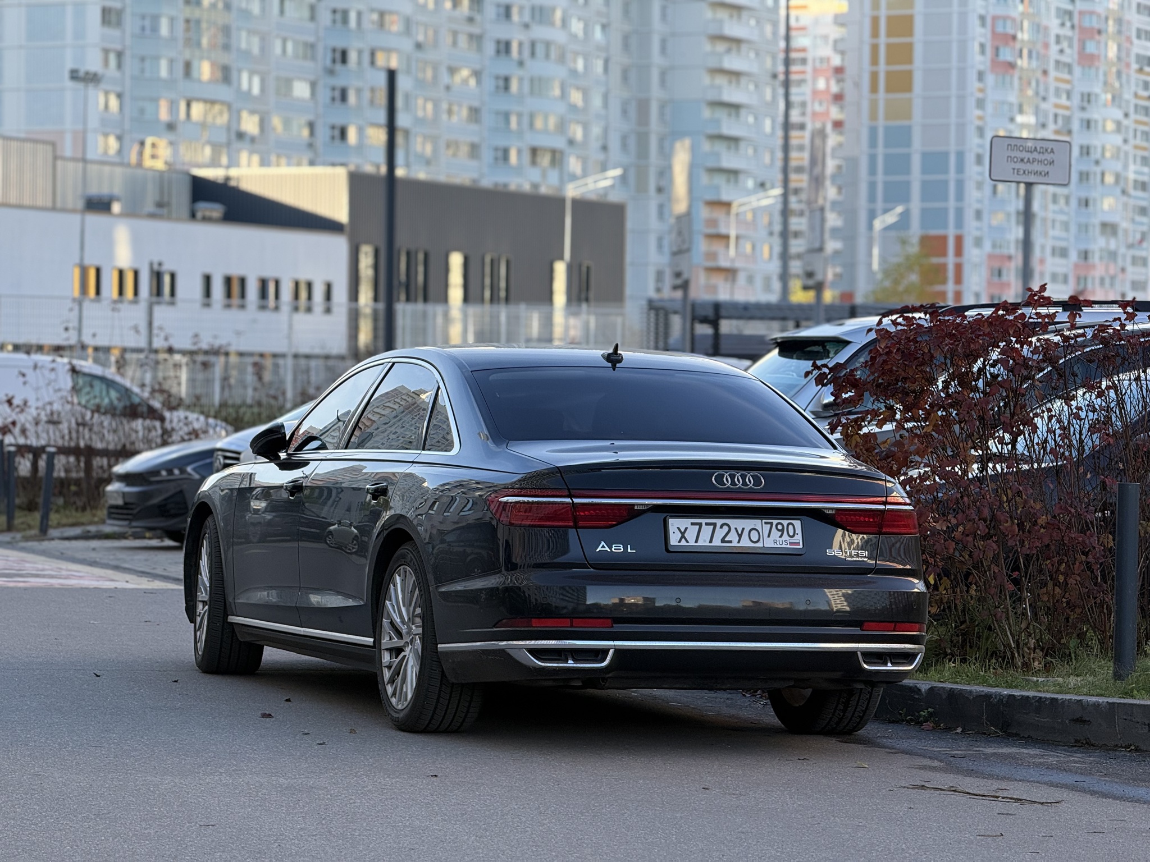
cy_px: 431
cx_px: 575
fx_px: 3987
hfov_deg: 16.4
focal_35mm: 120
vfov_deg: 12.3
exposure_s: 1/203
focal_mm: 15.66
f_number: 2.8
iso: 50
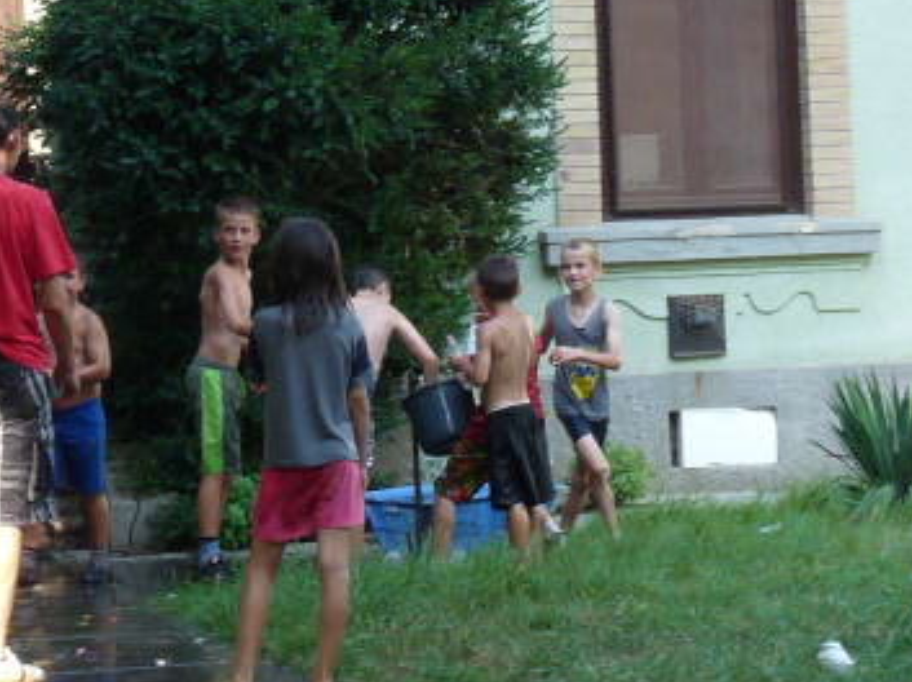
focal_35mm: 118
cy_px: 377
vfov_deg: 12.5
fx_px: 3106
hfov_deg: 16.6
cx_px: 158
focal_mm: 6.5
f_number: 4
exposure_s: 1/250
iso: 200
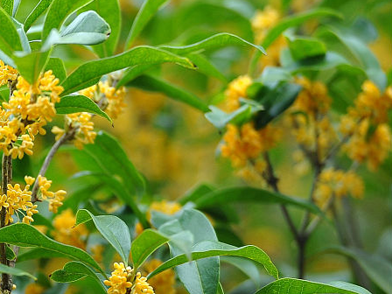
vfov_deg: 2.9
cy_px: 212
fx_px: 5832
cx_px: -130
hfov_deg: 3.8
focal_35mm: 515
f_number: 9
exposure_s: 1/250
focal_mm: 200
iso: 320
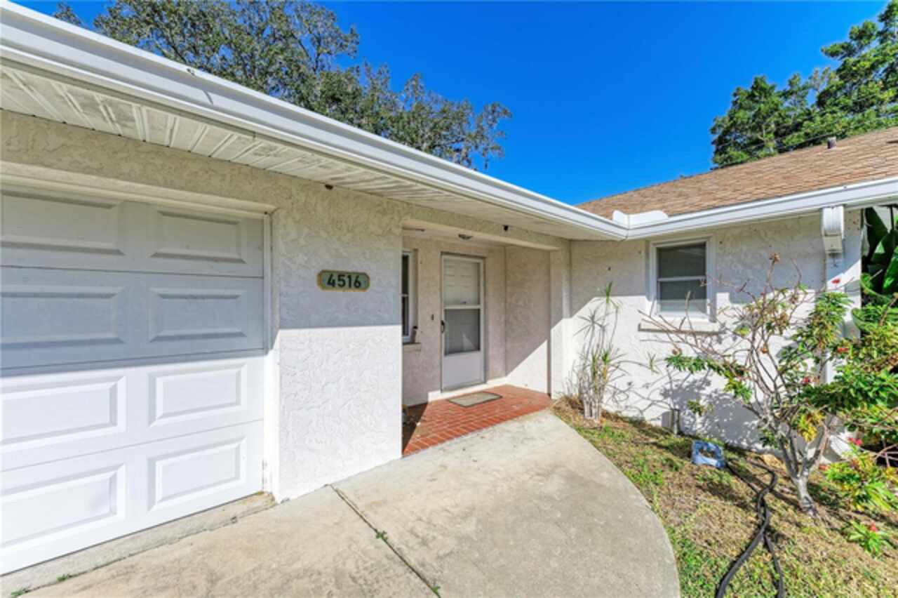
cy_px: 299
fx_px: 349
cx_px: 449
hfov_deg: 104.3
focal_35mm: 14
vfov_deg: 81.1
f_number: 9
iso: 200
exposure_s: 1/3200
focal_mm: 14
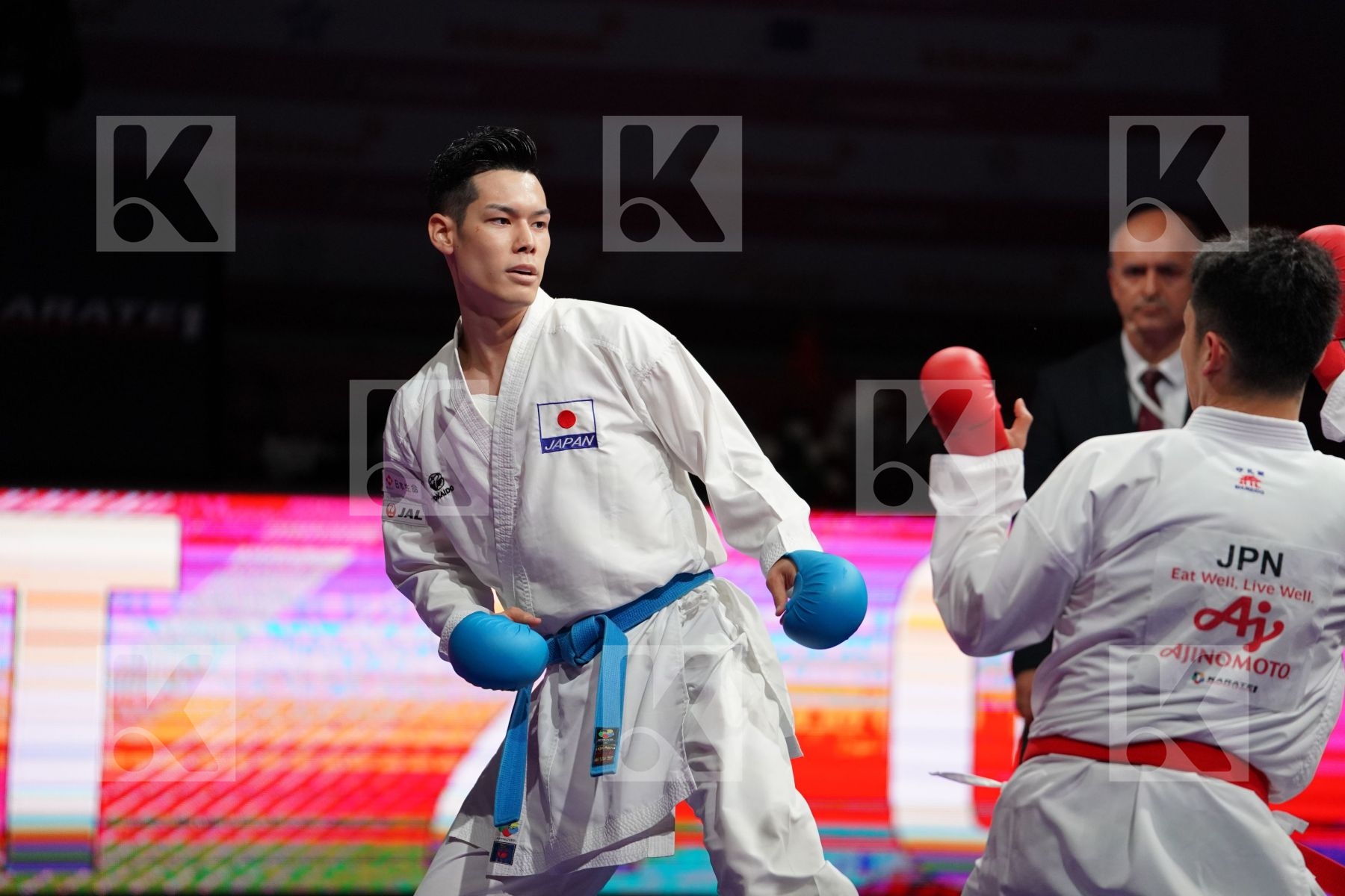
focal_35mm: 200
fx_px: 7472
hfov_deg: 10.3
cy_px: 448
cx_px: 672
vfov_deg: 6.9
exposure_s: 1/1000
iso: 2500
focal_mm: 200
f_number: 2.8
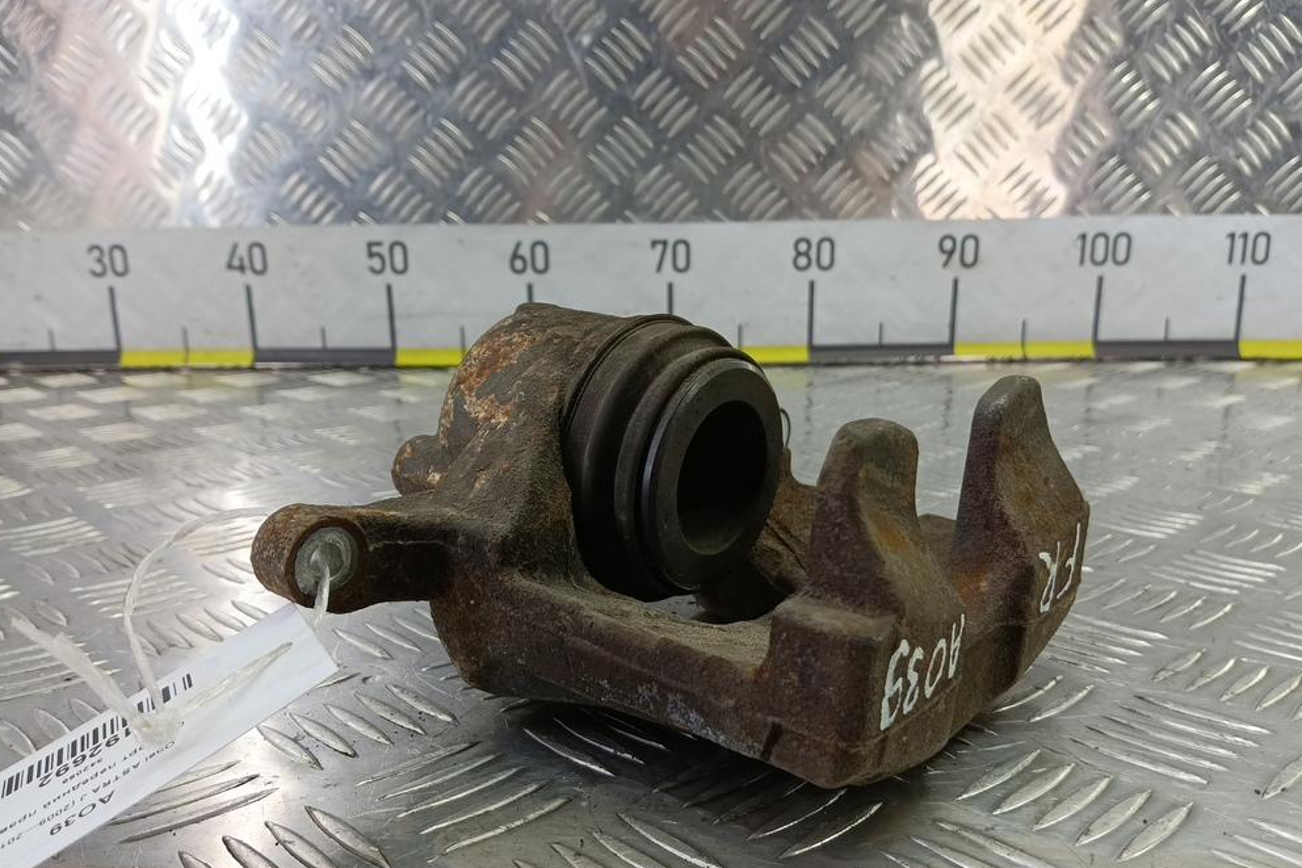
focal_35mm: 29
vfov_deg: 44.8
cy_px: 499
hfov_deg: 63.7
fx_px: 1049
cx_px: 658
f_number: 1.6
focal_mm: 4.11
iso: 150
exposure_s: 1/50
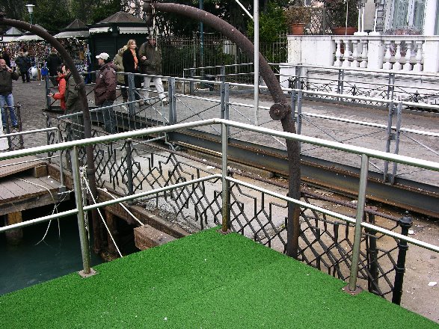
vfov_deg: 40.7
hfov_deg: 52.6
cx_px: 220
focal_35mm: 35
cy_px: 164
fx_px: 444
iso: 50
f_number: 4
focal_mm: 8.9
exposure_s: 1/47.7
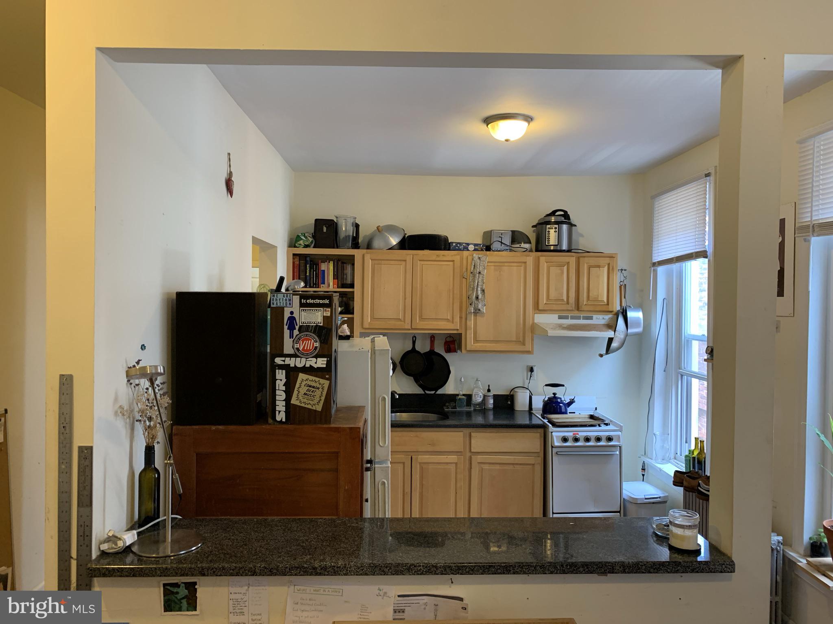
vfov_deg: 53.1
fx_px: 626
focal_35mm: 26
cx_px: 416
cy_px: 312
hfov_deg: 67.3
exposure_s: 1/60
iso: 160
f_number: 1.8
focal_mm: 4.25
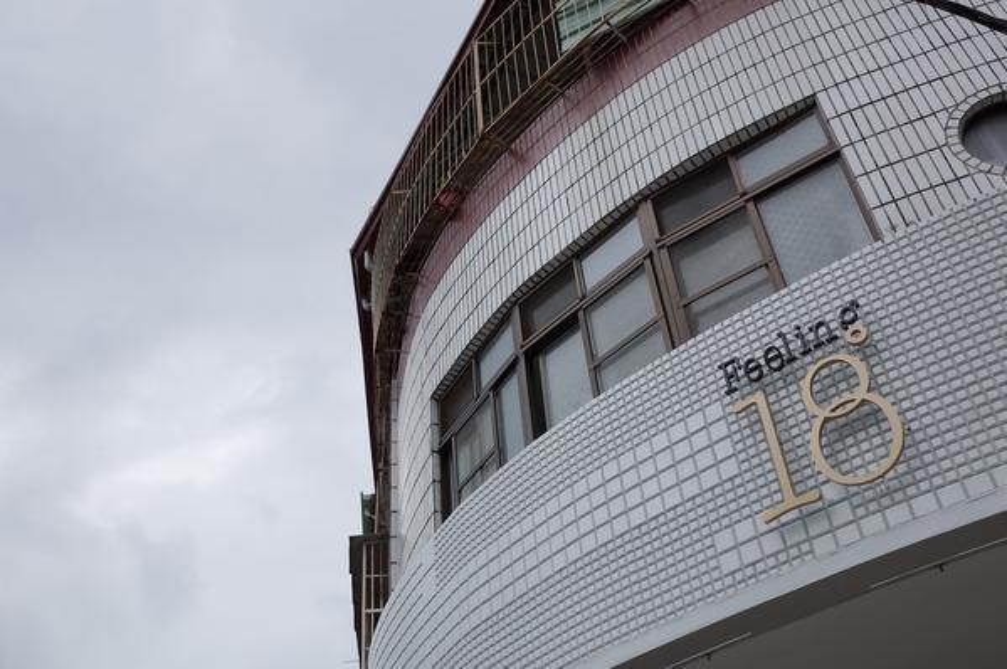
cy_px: 334
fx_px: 978
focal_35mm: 35
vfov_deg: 37.8
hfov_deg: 54.5
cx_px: 504
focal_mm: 18.3
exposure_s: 1/90
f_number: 5
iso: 100
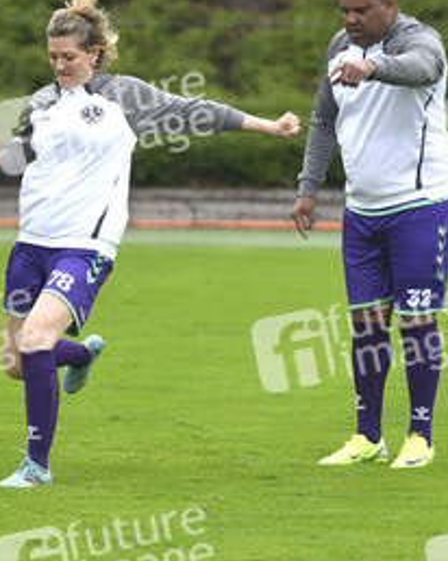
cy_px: 233
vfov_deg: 6.6
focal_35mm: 291
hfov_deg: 5.3
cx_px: 165
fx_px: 4829
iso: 1000
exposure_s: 1/2500
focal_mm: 200
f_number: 4.5
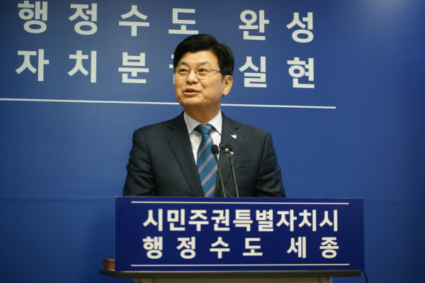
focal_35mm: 82
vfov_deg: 16.5
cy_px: 142
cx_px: 212
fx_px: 973
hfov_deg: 24.6
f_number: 4
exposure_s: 1/25
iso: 400
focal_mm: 55
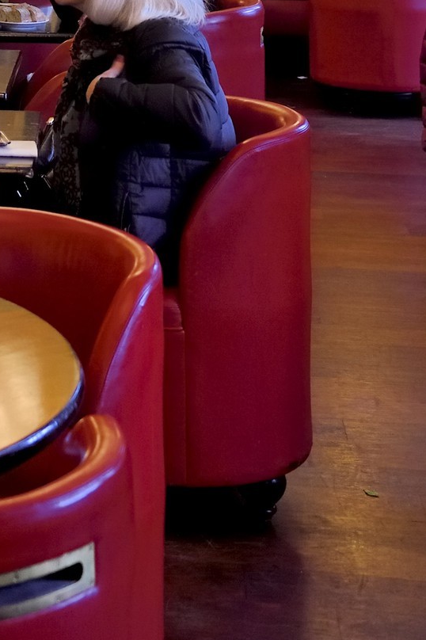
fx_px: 2114
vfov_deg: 15.9
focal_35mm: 119
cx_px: -184
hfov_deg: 11.1
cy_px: -290
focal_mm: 40
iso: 500
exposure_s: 1/20
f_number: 5.6
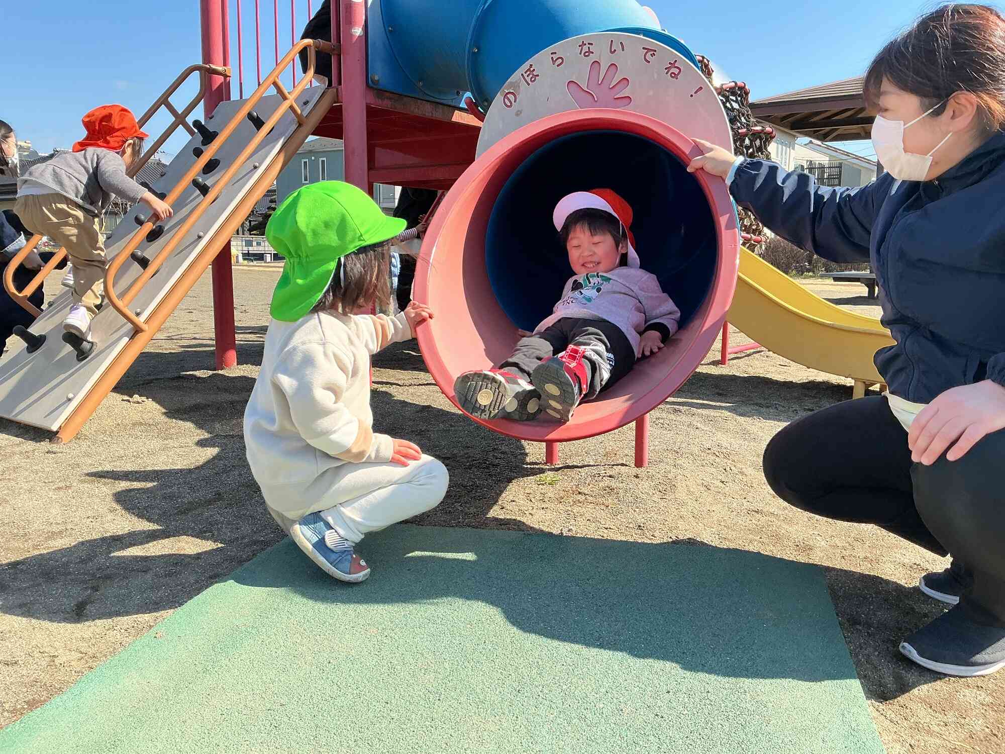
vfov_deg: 48.2
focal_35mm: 29
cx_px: 502
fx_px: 842
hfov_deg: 61.7
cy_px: 377
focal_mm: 3
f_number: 1.8
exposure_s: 1/1055
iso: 25
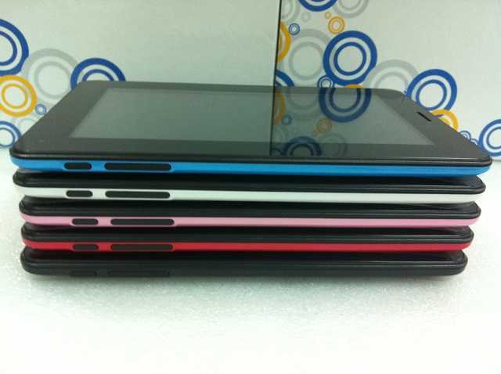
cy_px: 187
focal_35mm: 35
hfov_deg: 52.7
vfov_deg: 40.6
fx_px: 506
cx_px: 250
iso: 160
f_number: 2.8
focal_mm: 3.85
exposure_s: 1/17
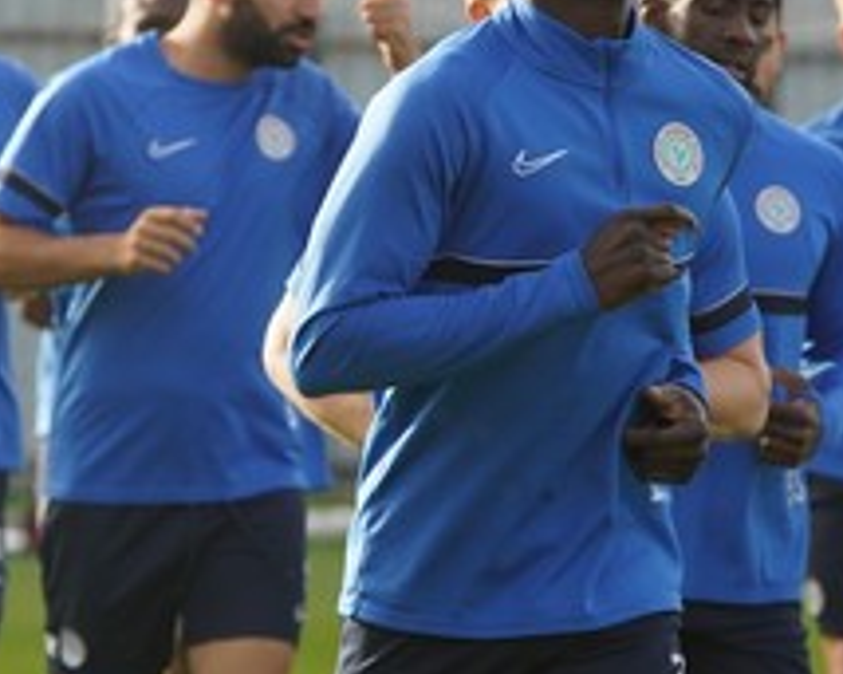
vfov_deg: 2.6
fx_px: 14689
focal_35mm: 589
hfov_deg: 3.3
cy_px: 400
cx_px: 469
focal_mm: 200
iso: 500
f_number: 5.6
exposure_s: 1/500
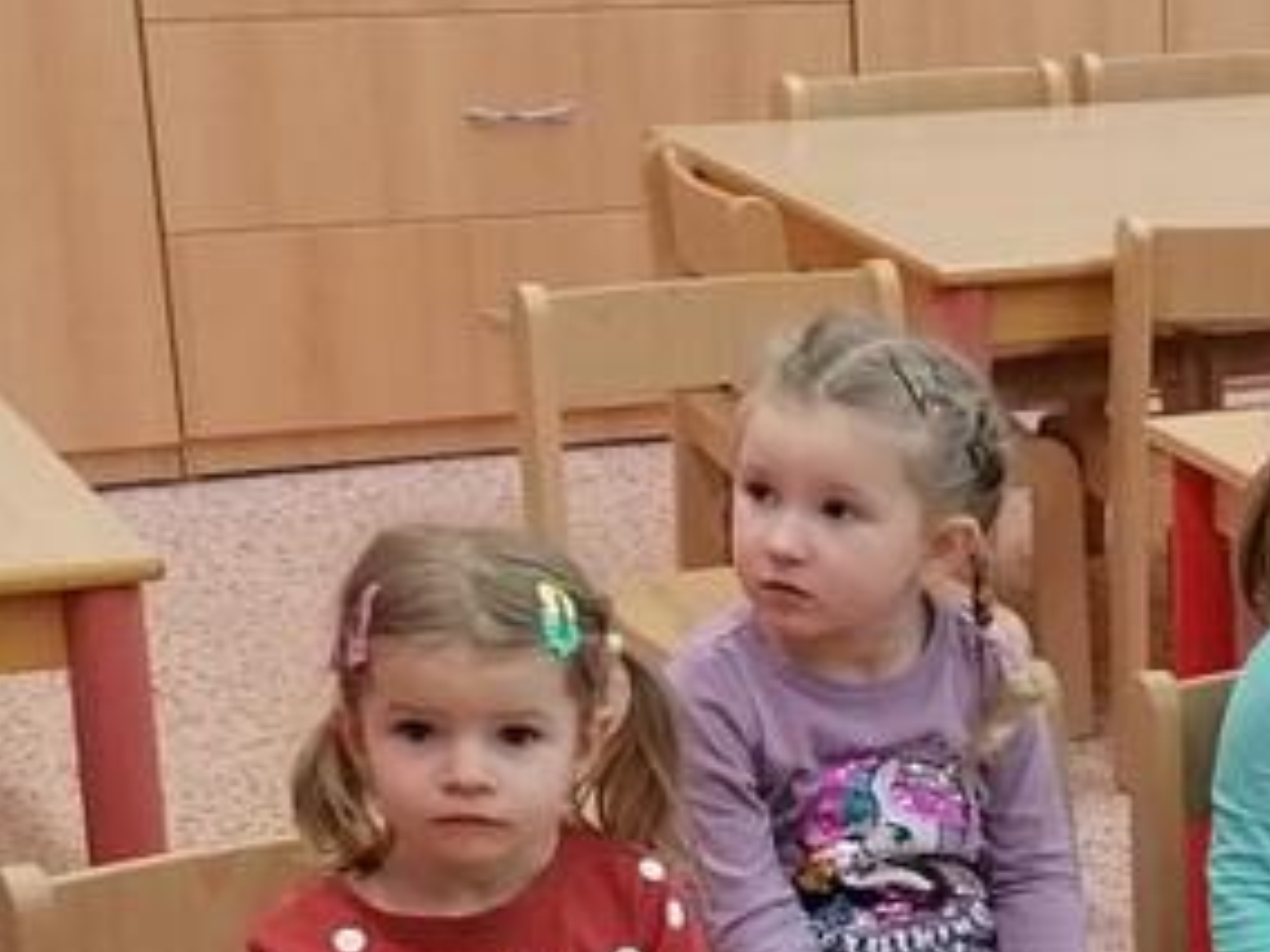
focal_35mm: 127
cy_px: 1082
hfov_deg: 14.5
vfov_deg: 11.5
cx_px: 1914
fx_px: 4659
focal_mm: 4.75
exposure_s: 1/50
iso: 125
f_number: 1.8
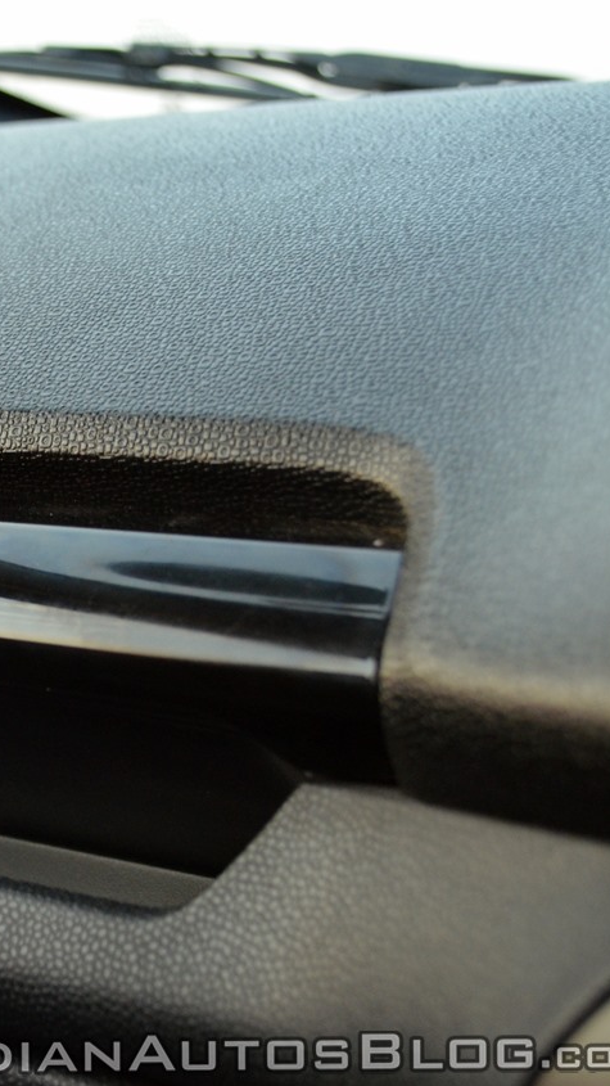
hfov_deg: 15.2
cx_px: -157
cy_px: 544
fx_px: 2186
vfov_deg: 27.9
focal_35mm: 76
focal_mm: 32
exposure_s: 1/100
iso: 800
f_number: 5
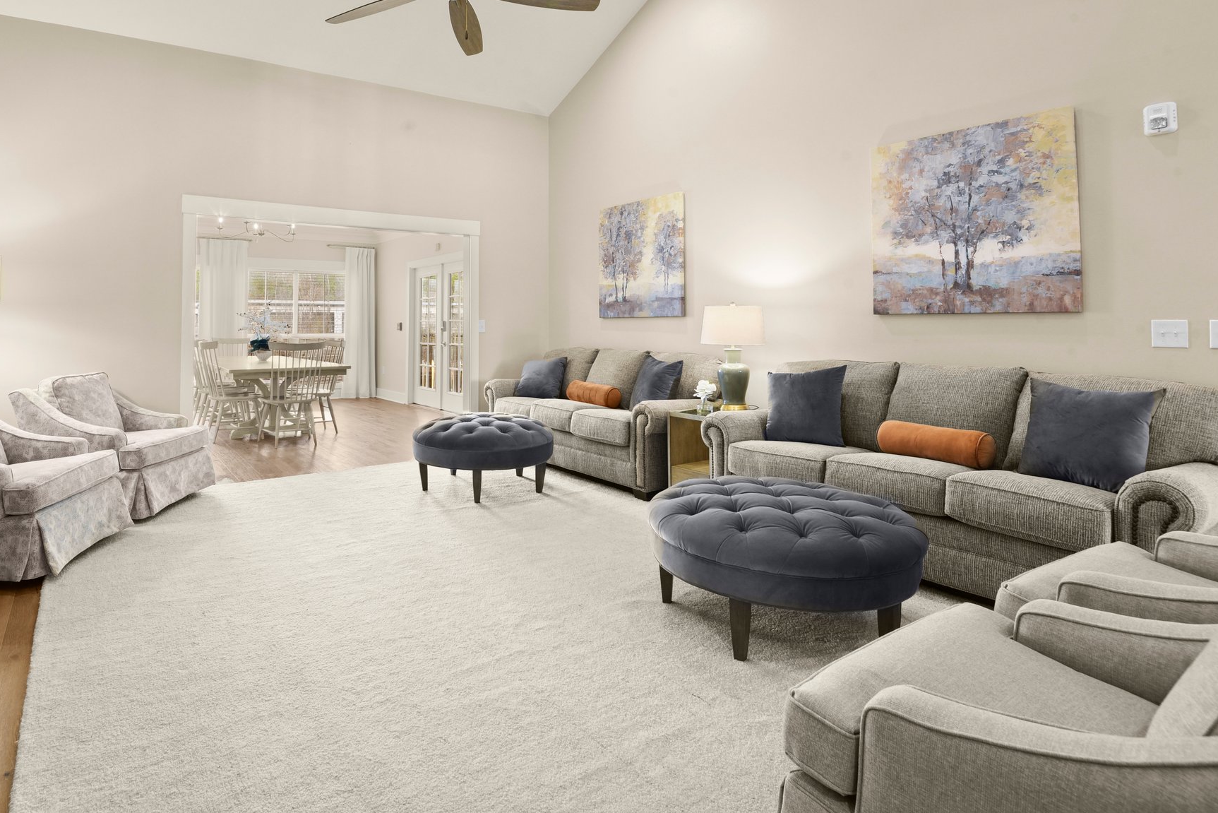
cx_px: 501
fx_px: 643
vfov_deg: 64.1
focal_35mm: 19
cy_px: 336
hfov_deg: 86.0
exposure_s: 1/1.67
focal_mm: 16
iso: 320
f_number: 10
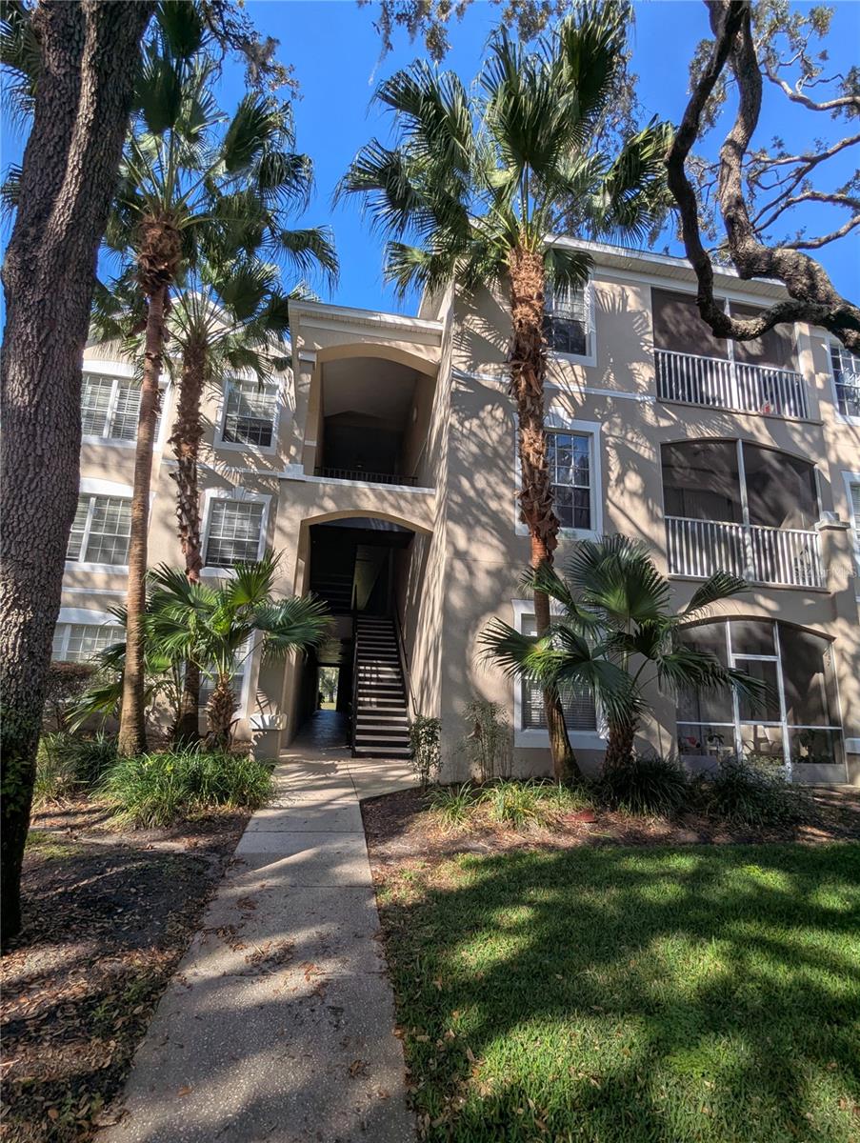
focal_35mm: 16
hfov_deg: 78.2
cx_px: 430
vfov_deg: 94.4
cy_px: 572
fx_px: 529
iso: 42
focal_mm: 2.35
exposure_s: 1/853
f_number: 2.2
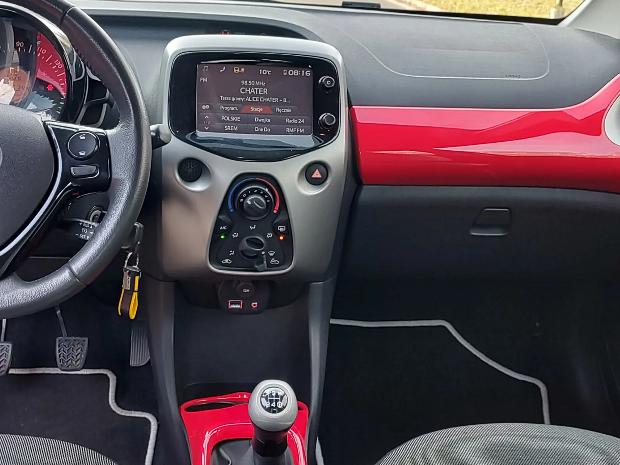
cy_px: 206
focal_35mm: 40
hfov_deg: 46.6
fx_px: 716
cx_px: 263
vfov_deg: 35.9
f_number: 1.8
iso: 100
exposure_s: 1/114
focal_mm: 5.56
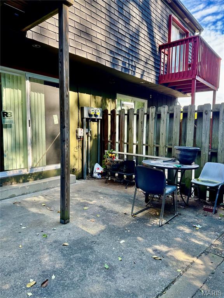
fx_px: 207
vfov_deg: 71.6
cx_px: 112
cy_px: 149
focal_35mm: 24
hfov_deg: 56.8
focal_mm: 6.76
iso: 64
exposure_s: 1/187
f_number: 1.78
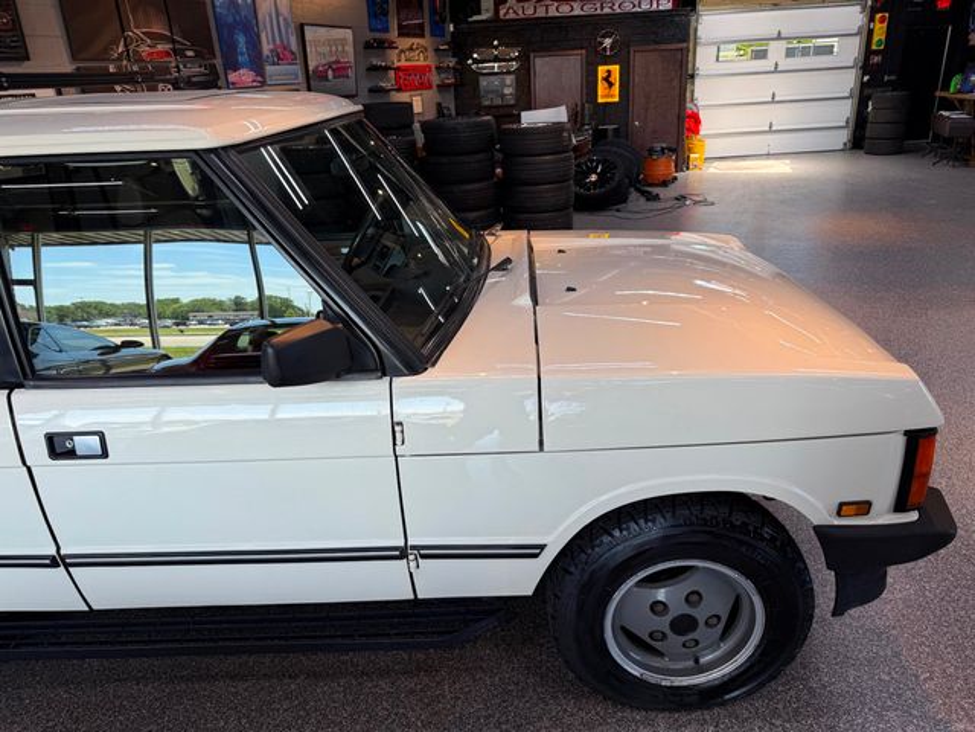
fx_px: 676
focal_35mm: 24
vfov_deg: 56.8
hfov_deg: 71.6
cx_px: 488
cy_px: 366
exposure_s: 1/176
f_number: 1.78
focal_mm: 6.76
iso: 64
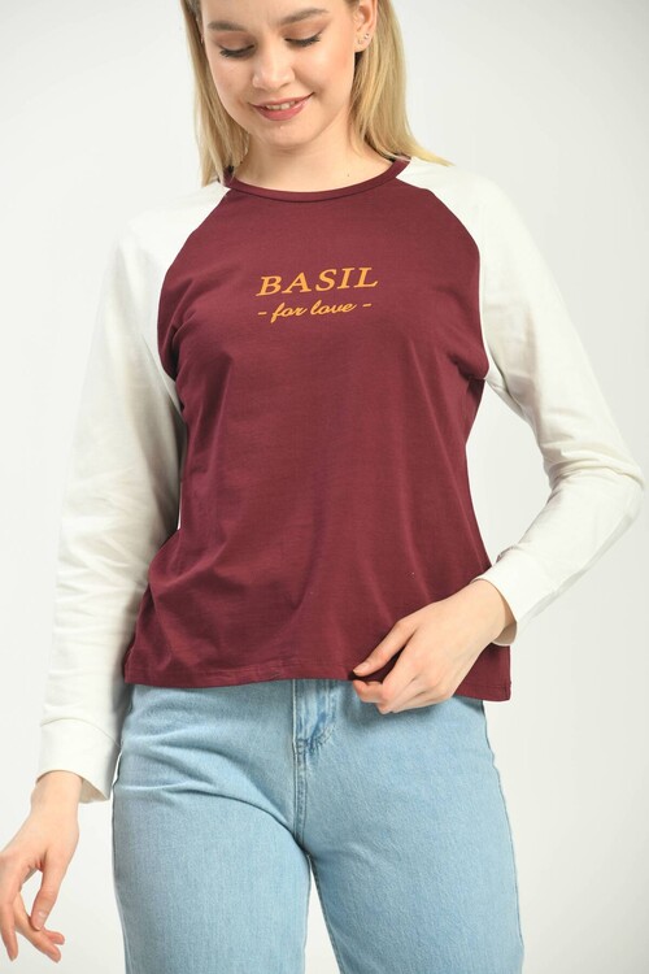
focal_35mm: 185
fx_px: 5002
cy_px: 487
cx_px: 324
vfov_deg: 11.1
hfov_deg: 7.4
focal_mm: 185
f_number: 6.3
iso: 100
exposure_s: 1/160
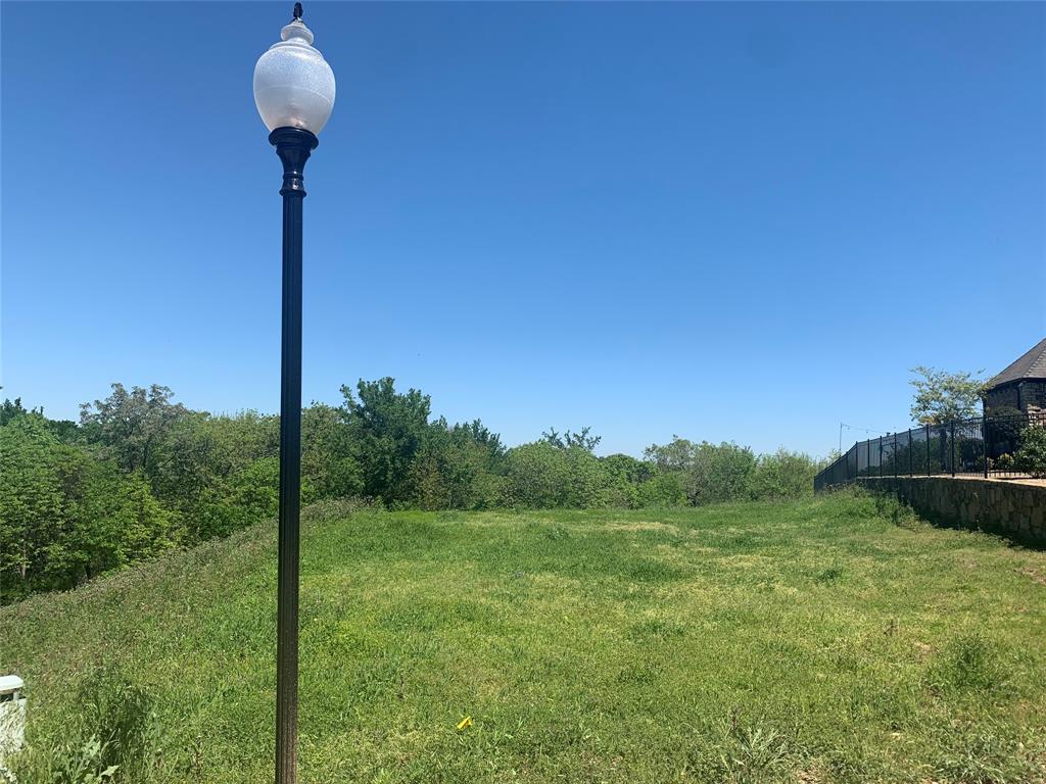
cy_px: 392
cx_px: 523
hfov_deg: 67.3
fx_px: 786
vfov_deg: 53.1
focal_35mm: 26
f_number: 1.8
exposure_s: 1/2364
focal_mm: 4.25
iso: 25
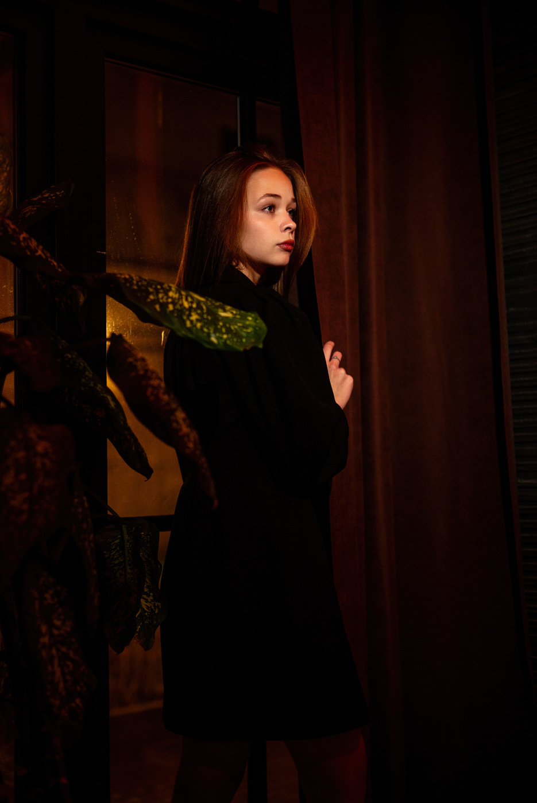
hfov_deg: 27.0
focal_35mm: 50
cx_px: 268
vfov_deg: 39.6
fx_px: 1117
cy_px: 402
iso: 1000
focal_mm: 50
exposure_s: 1/100
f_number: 2
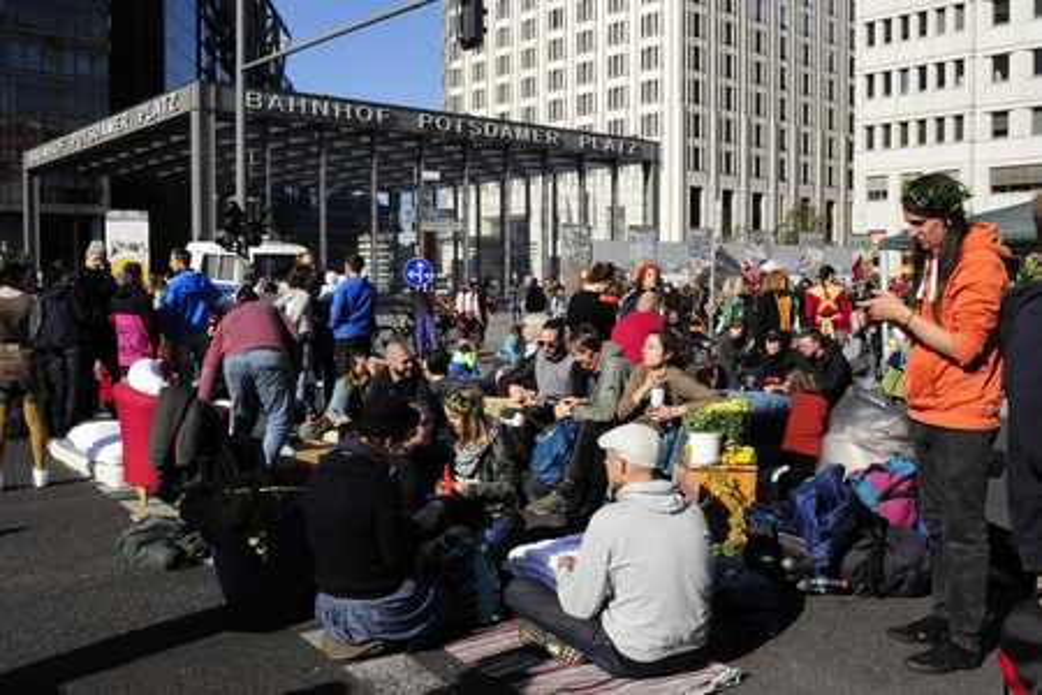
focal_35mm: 34
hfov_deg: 55.1
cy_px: 348
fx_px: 999
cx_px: 521
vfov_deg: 38.4
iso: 3200
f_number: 20
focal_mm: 23
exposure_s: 1/1600
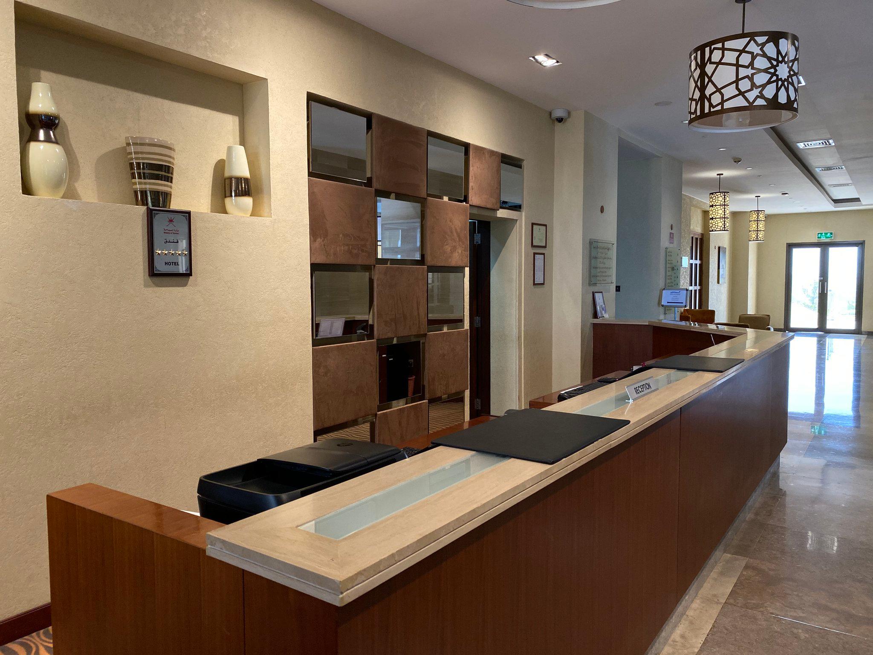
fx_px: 656
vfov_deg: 53.1
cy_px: 328
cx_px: 436
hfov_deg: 67.3
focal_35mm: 26
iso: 100
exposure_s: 1/100
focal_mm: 4.25
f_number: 1.8
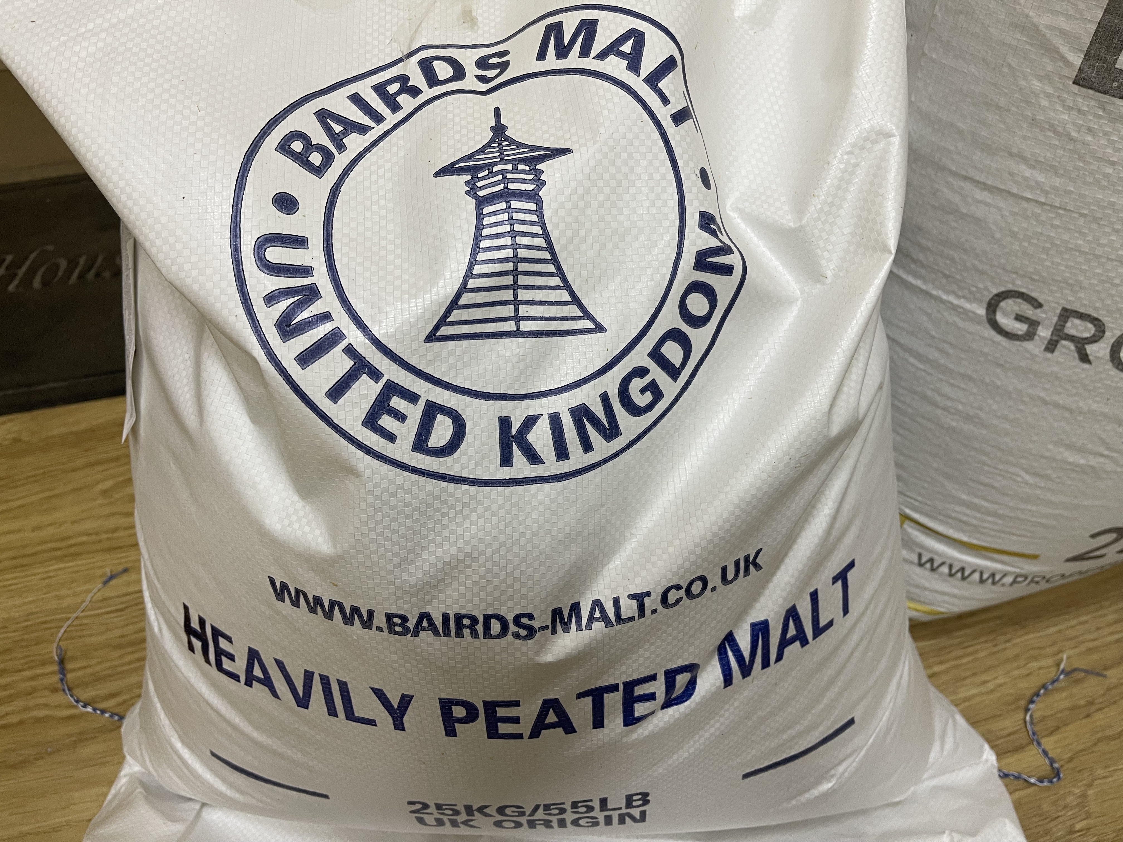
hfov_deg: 69.4
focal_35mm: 25
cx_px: 562
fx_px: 811
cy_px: 421
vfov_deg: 54.9
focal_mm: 5.1
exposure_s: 1/65
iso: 125
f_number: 1.6
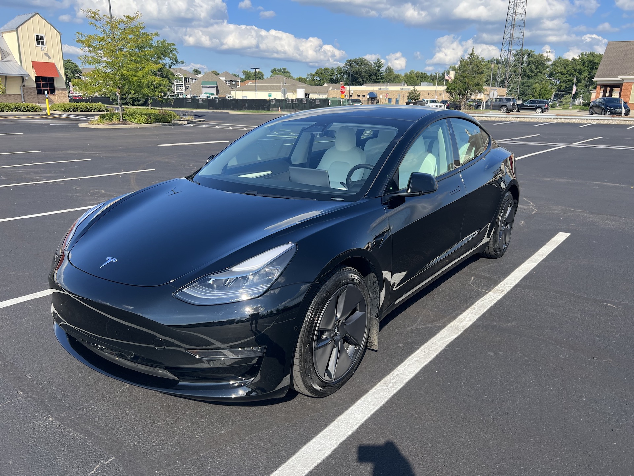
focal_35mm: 26
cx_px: 317
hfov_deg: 67.3
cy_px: 238
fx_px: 476
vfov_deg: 53.1
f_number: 1.5
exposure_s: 1/2208
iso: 50
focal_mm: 5.7
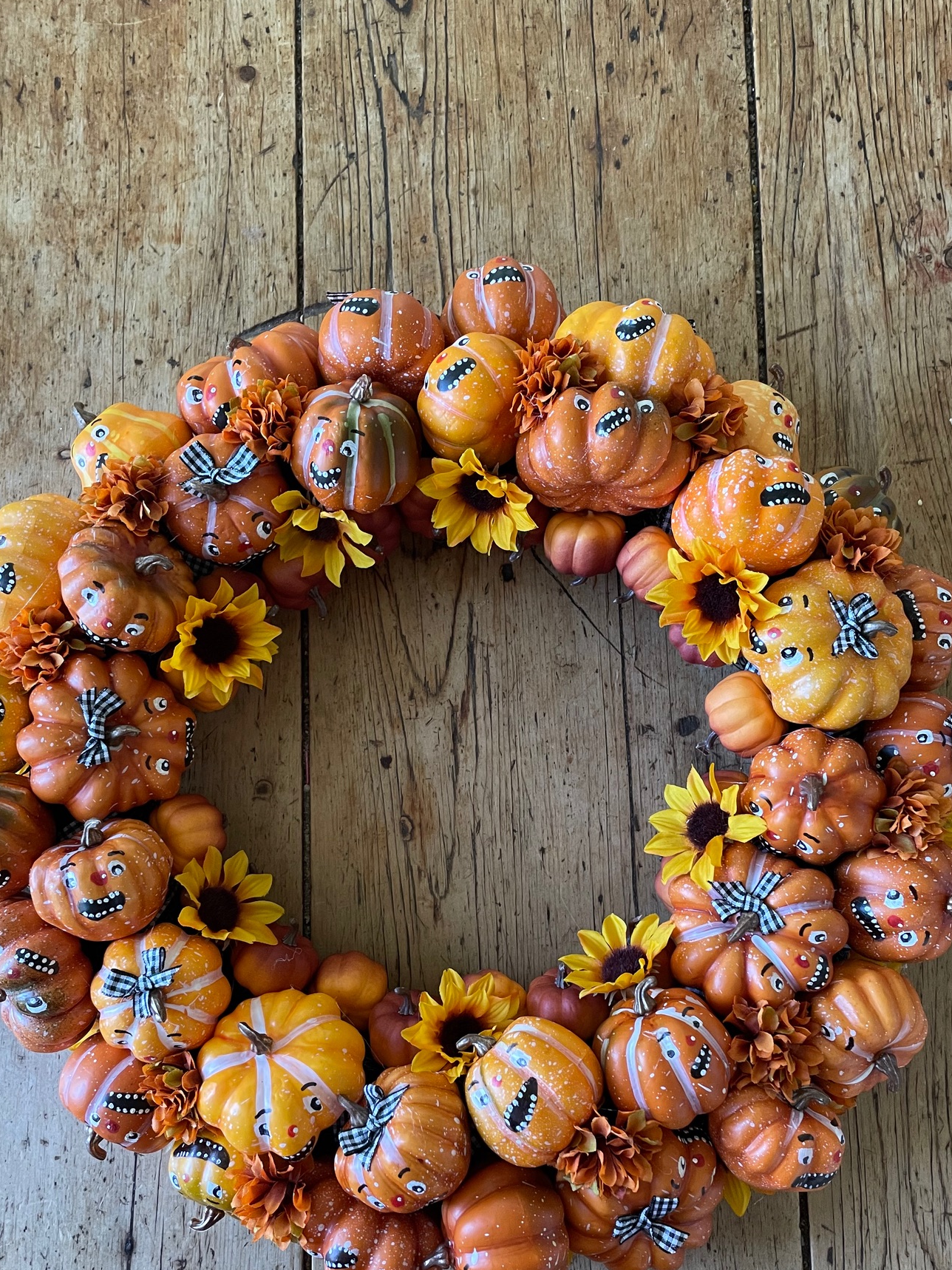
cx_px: 466
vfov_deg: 58.0
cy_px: 753
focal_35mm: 31
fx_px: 1137
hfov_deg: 45.4
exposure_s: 1/60
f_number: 1.6
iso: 250
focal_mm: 4.2
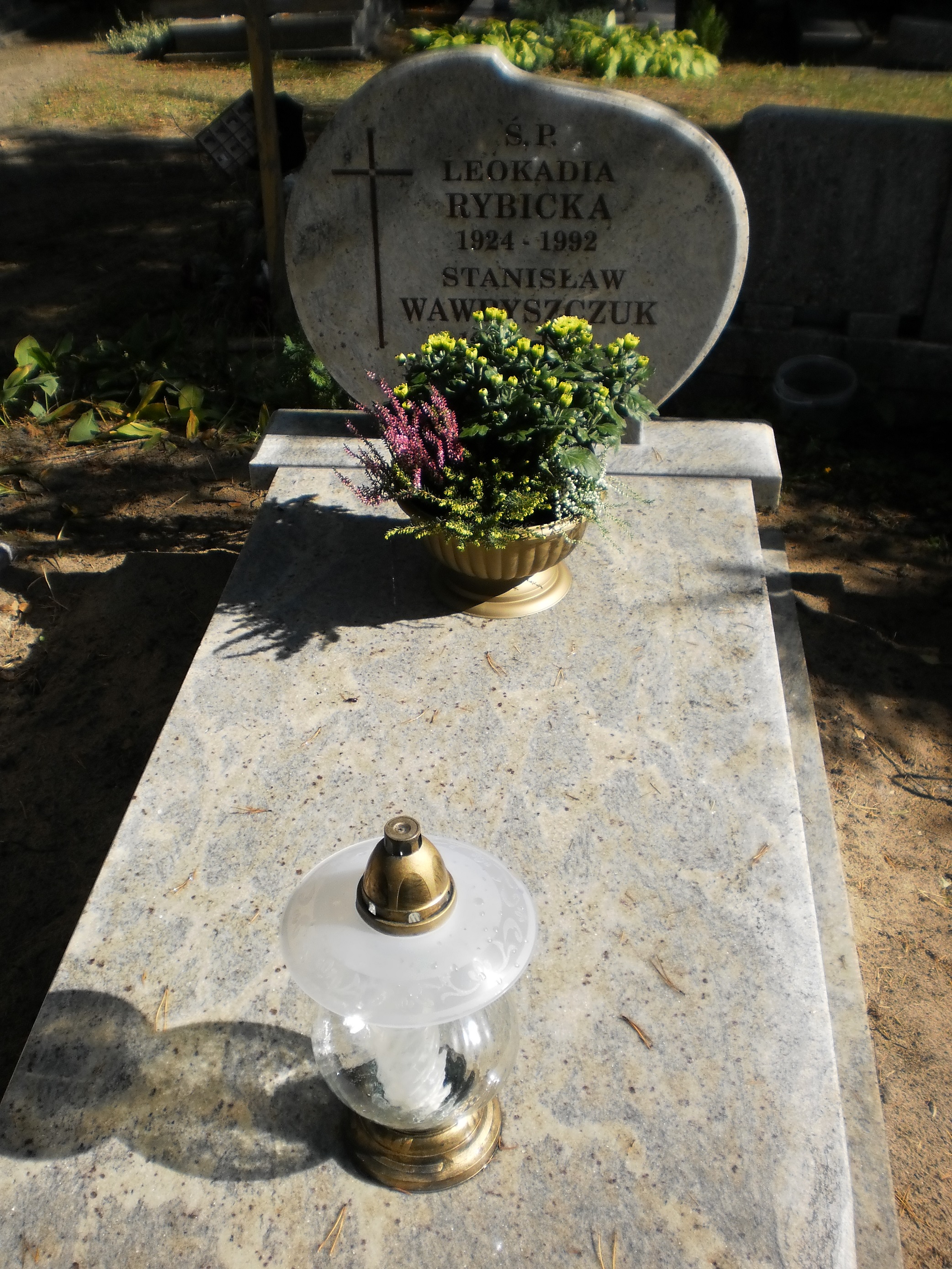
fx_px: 1320
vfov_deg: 51.4
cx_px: 476
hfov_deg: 39.7
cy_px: 634
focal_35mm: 36
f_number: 3.1
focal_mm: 6.3
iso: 100
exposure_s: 1/1000
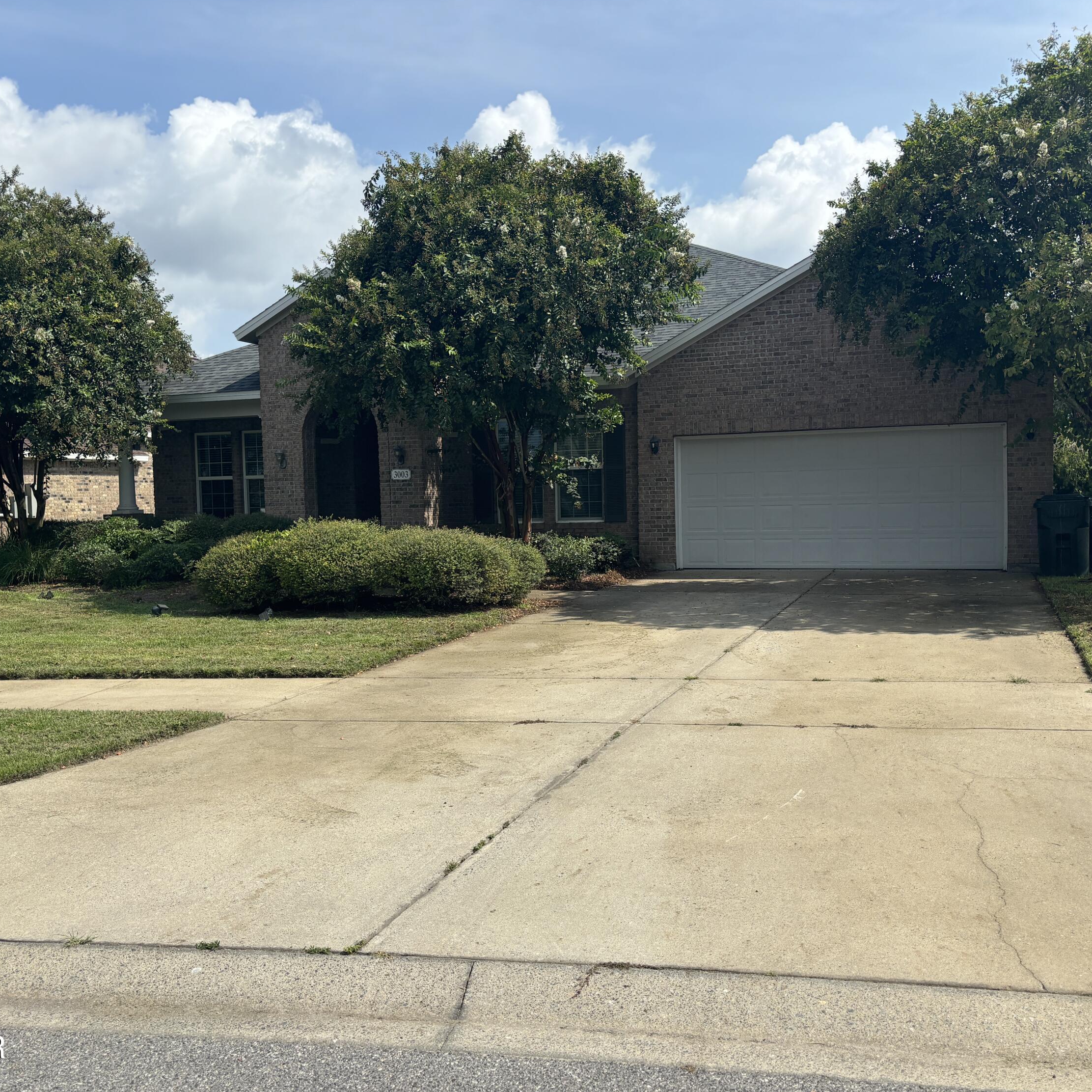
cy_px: 546
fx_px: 1106
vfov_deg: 52.5
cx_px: 556
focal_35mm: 31
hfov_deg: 52.5
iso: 50
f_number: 1.6
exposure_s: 1/4425
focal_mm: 5.96
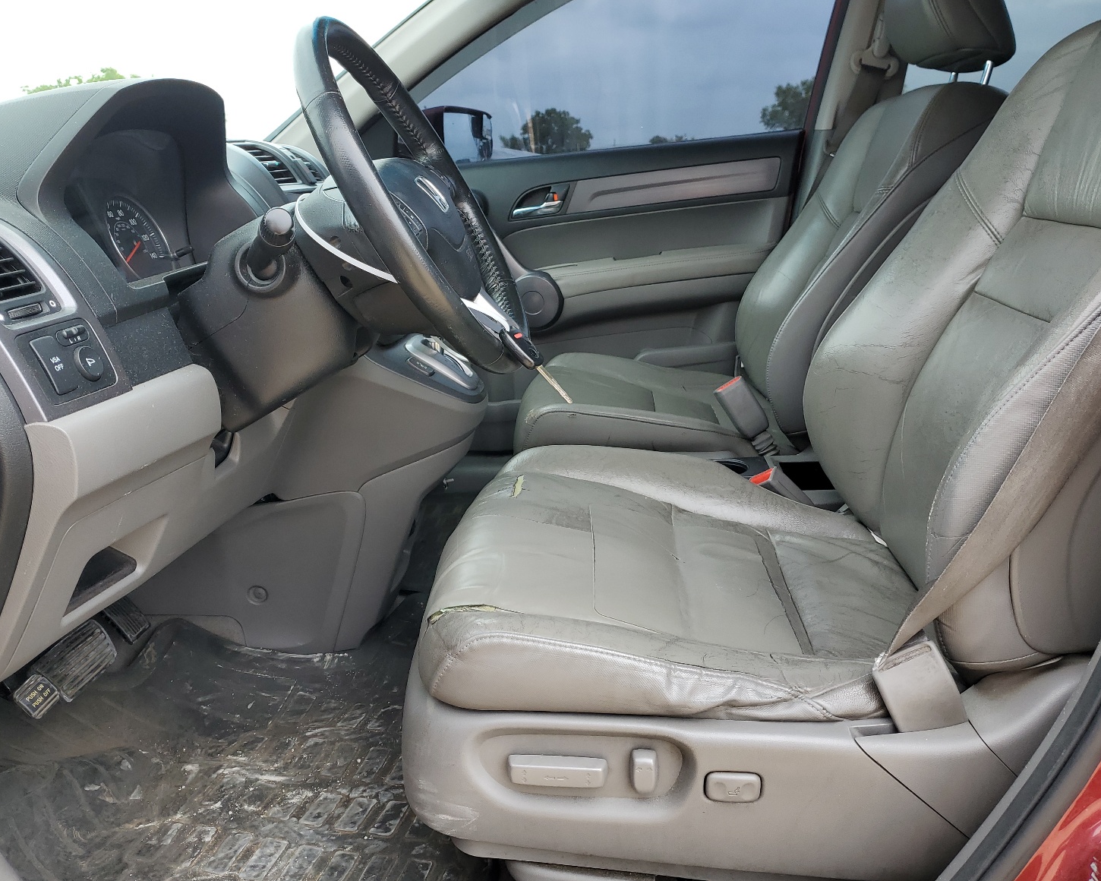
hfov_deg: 62.2
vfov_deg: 51.5
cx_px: 541
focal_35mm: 28
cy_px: 431
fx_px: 912
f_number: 1.5
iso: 50
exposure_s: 1/476
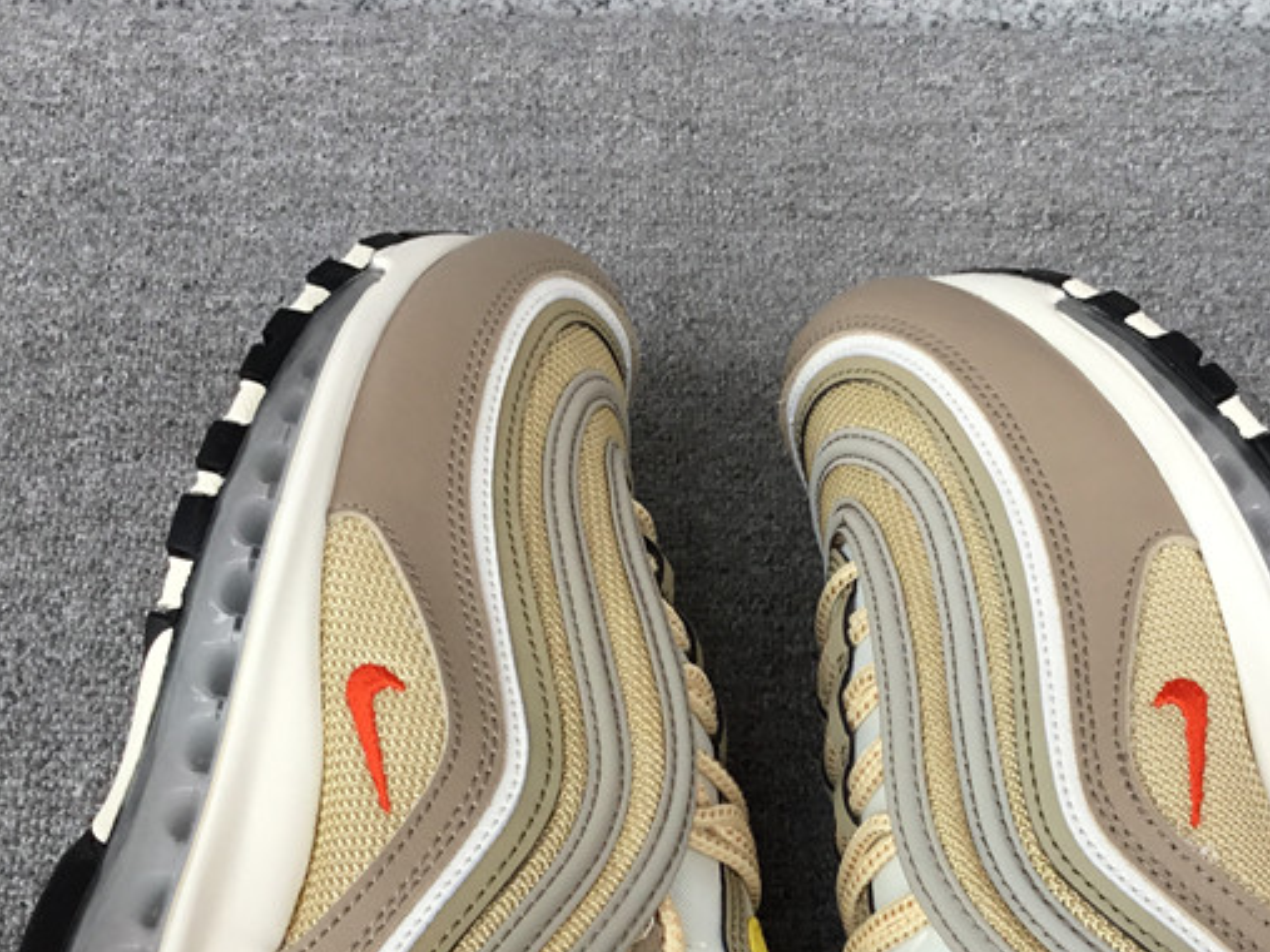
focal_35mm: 55
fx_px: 2017
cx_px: 777
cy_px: 825
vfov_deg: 25.8
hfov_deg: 34.8
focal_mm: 3.3
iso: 40
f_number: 2.4
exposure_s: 1/100
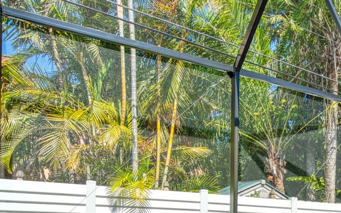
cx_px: 270
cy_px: 224
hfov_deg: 52.0
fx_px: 325
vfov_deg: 32.6
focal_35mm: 35
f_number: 8
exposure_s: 1/125
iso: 250
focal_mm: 16
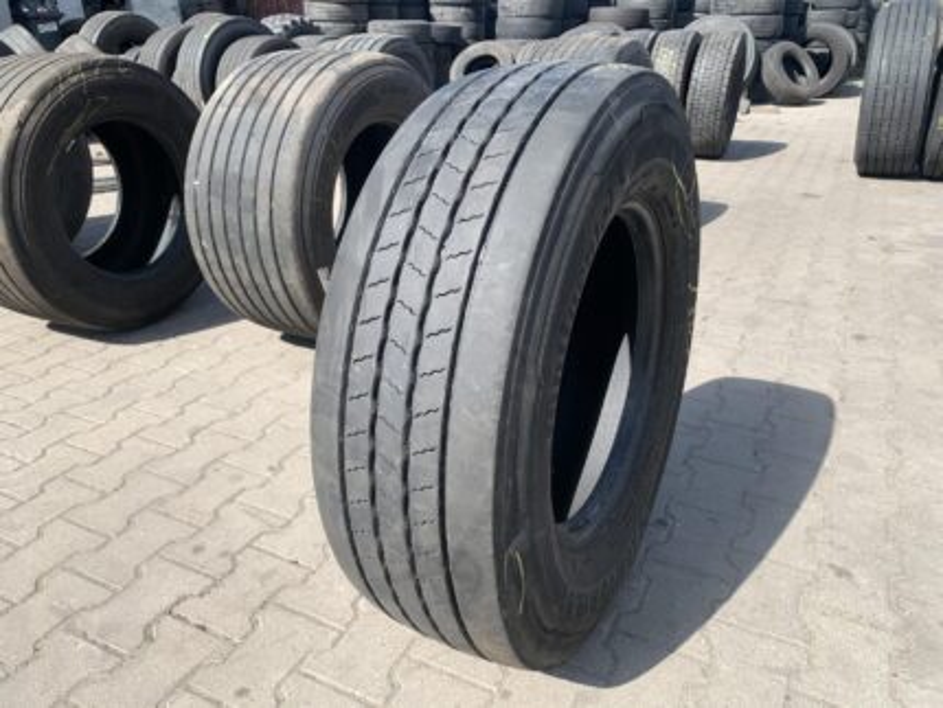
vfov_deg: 53.1
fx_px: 709
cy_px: 354
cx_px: 472
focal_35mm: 26
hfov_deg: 67.3
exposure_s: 1/1136
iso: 25
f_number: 1.8
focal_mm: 4.25
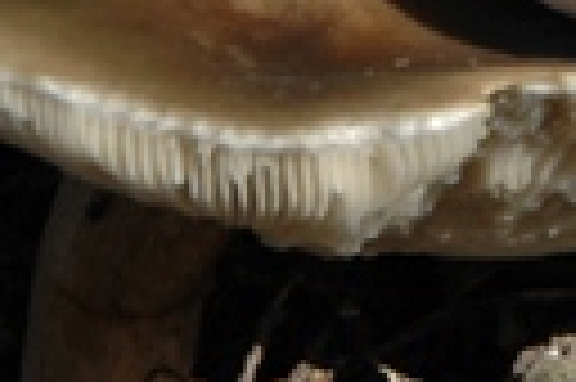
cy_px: -382
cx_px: 882
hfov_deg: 3.9
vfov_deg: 2.6
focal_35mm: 525
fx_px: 8389
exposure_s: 1/160
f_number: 16
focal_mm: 70
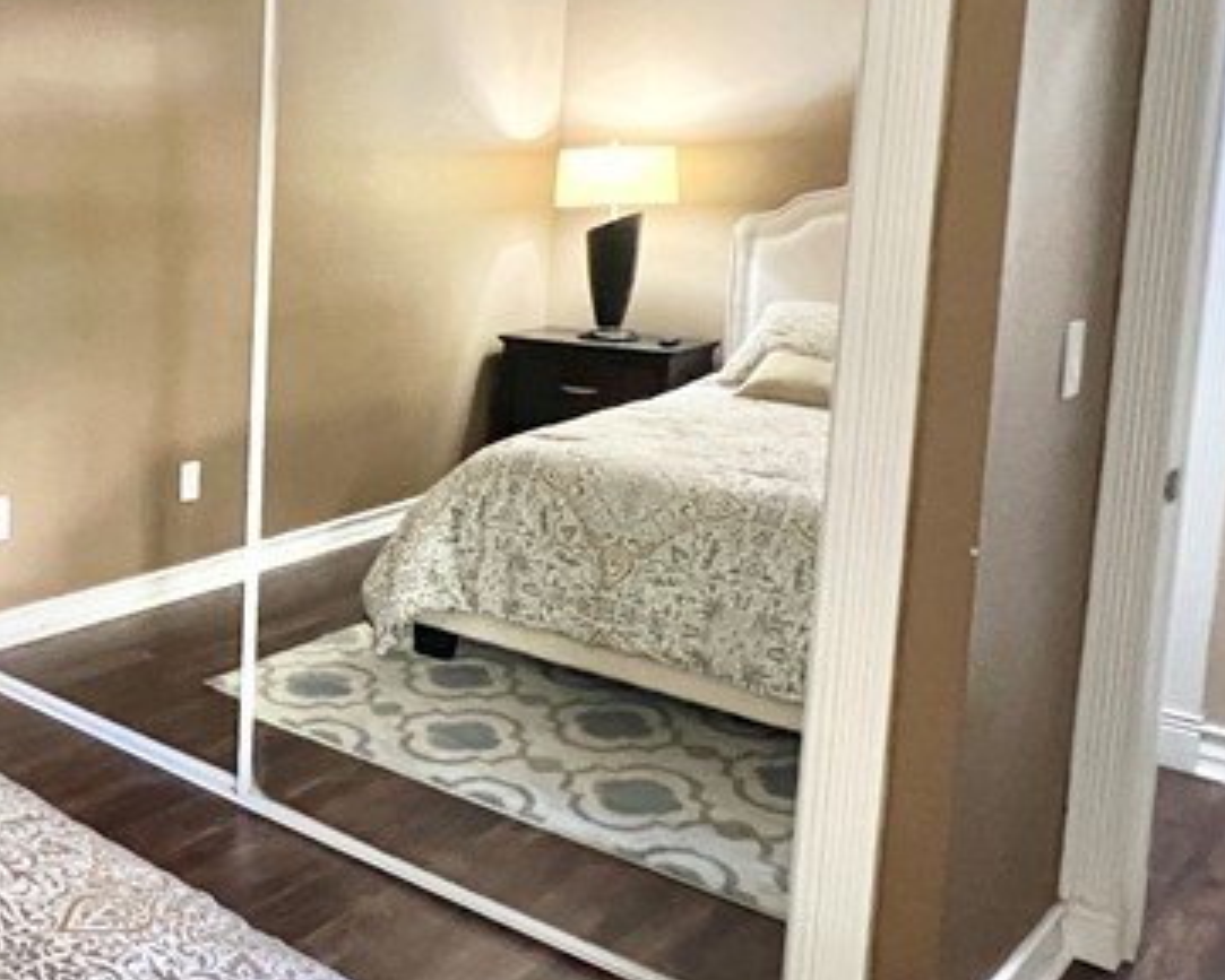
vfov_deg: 40.7
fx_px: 1306
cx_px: -10
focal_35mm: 36
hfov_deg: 43.0
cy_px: 336
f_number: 1.8
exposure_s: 1/60
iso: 1000
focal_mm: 1.57
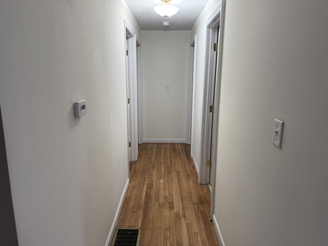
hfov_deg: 71.6
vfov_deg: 56.8
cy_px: 123
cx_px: 164
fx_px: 227
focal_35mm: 24
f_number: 1.78
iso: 125
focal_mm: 6.76
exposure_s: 1/60
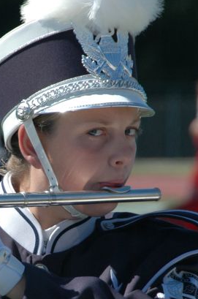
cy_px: 230
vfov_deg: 2.7
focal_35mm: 752
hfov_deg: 1.8
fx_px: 6230
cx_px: 21
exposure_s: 1/640
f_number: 6.3
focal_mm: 200
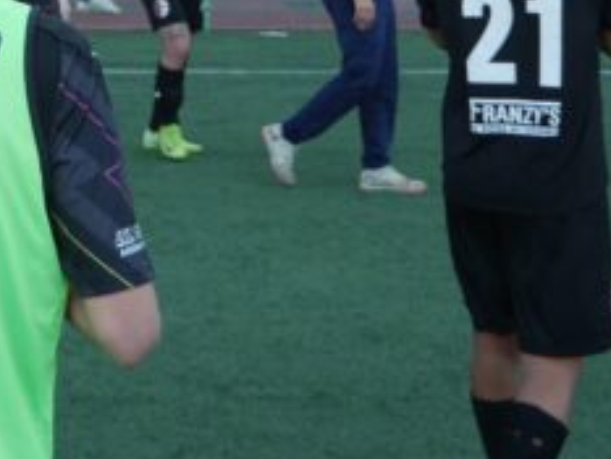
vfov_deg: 12.2
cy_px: -209
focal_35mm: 116
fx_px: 2049
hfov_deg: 15.9
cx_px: -226
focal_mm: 18
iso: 200
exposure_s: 1/80
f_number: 3.9
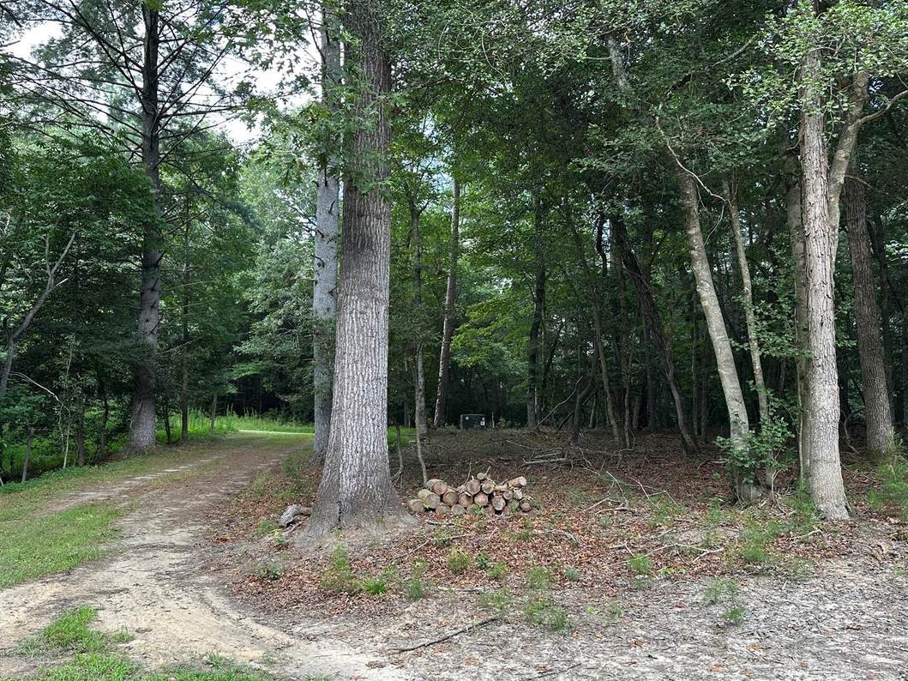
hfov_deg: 61.4
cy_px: 370
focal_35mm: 29
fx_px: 761
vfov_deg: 48.2
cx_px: 390
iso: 80
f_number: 1.78
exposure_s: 1/121
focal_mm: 6.86
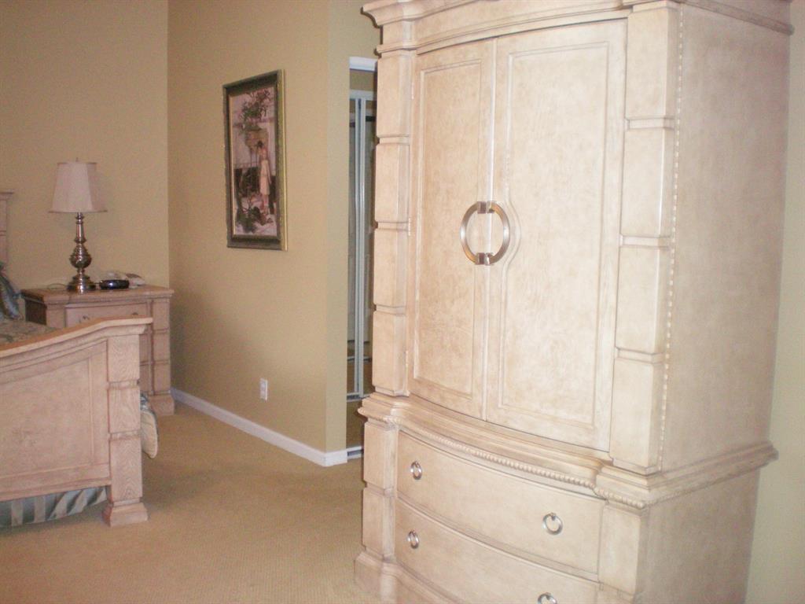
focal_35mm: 38
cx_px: 402
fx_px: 884
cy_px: 302
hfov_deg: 49.0
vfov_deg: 37.7
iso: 400
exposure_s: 1/60
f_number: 3.1
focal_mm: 6.3
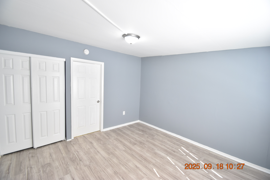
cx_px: 135
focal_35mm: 15
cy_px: 90
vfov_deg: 77.3
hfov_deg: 100.4
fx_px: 112
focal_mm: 10
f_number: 4
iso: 800
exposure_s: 1/90
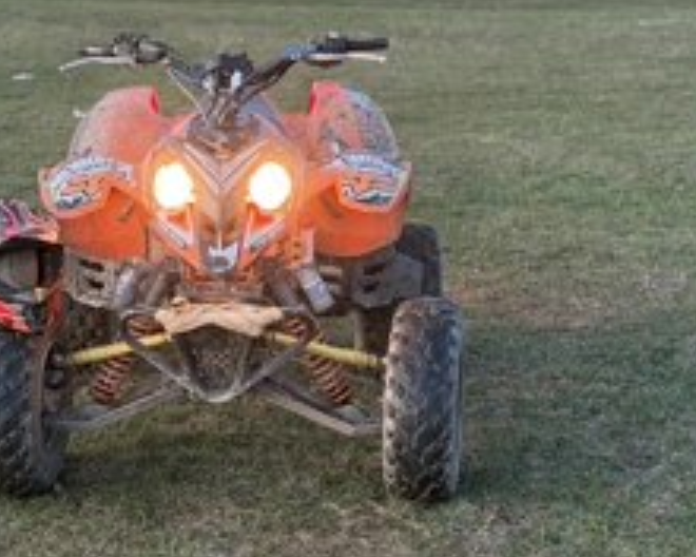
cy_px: 392
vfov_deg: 18.0
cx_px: 253
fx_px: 1751
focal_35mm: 85
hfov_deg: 22.4
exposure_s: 1/30
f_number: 1.78
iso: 800
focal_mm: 6.76
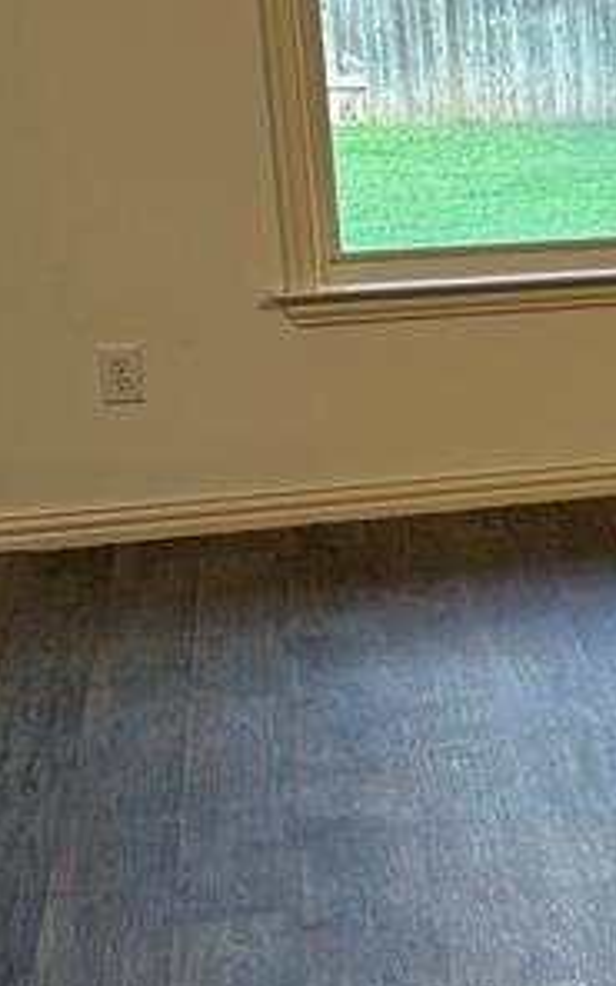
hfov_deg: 12.6
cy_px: 420
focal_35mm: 88
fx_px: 2364
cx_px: 1319
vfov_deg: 23.5
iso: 125
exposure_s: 1/60
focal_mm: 6.86
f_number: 1.78
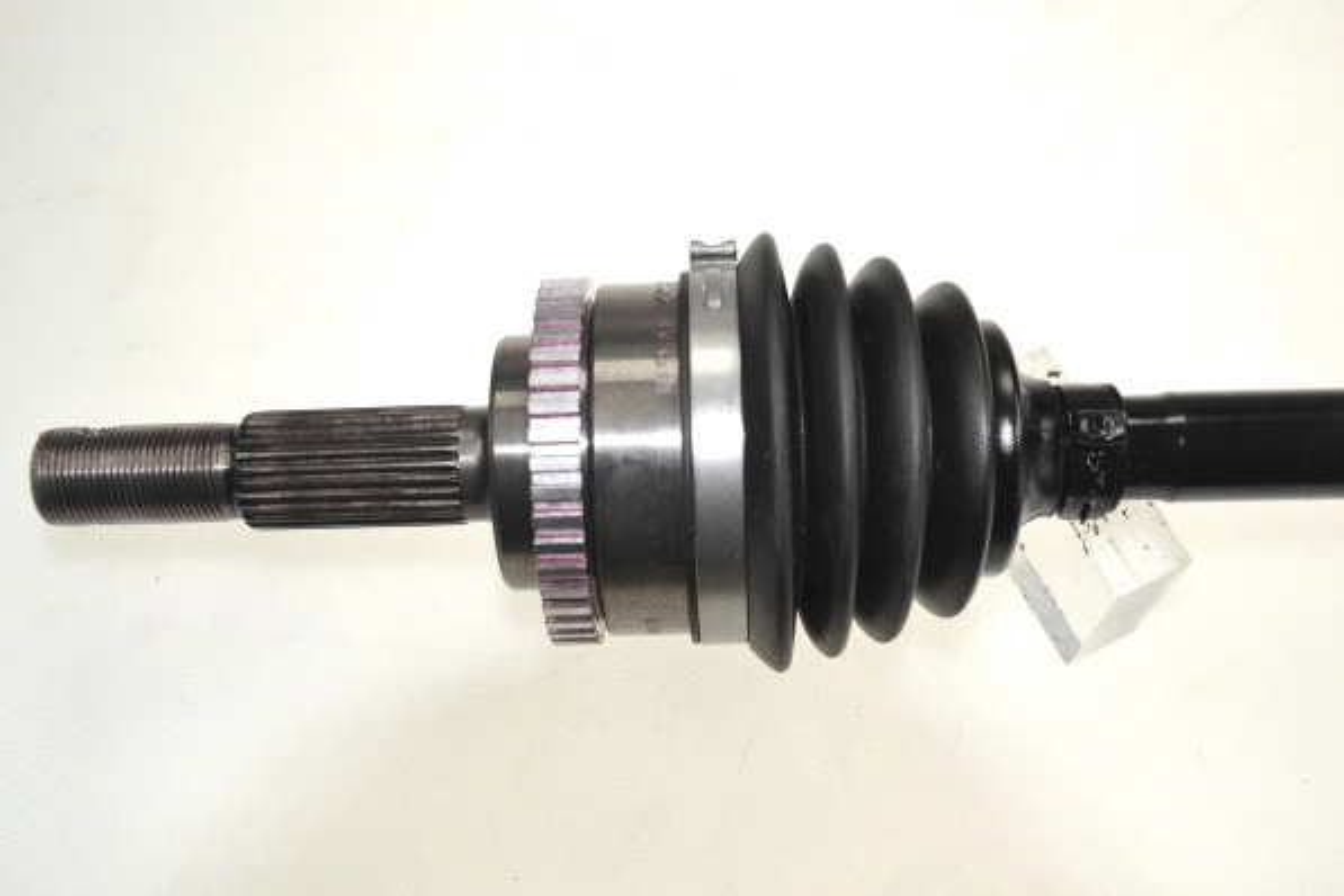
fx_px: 1568
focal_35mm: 42
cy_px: 448
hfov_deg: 46.4
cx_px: 672
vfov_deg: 31.9
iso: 100
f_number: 4.5
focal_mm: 28
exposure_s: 1/200
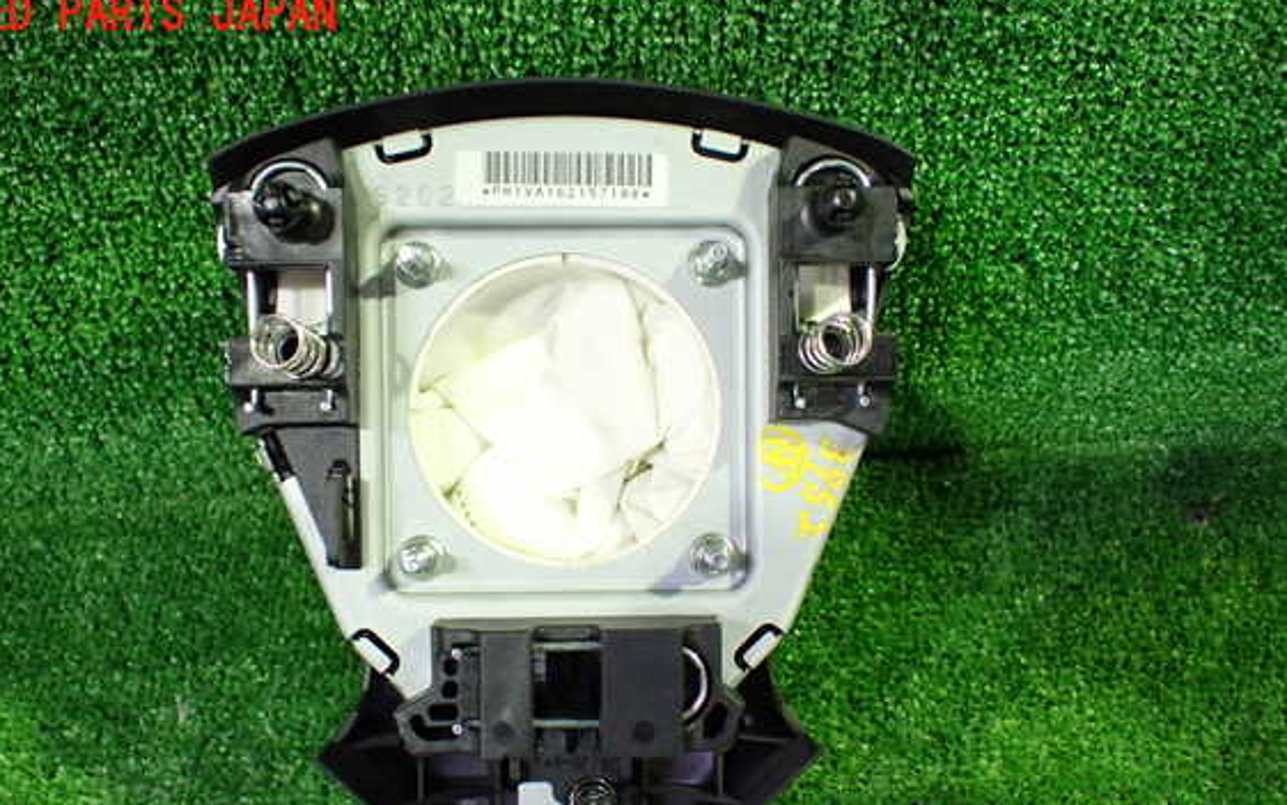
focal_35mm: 34
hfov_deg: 56.7
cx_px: 608
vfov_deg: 37.1
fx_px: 1193
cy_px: 502
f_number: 2.3
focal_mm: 5.4
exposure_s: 1/50
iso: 800
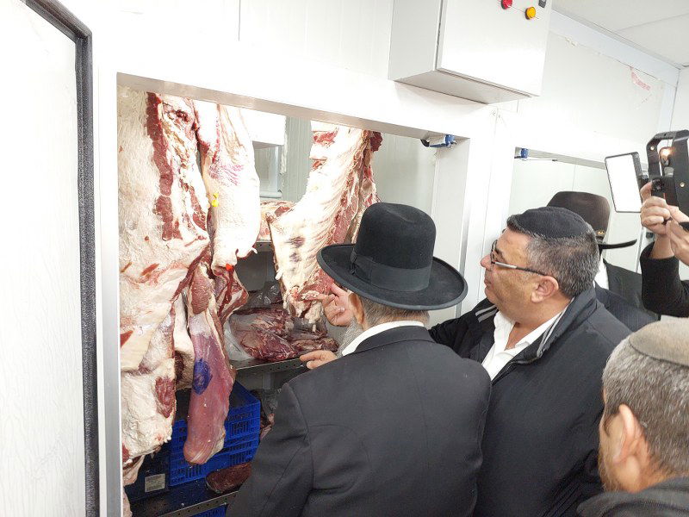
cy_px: 258
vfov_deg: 58.9
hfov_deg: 73.9
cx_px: 344
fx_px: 458
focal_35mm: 23
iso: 250
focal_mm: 5.06
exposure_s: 1/100
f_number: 1.8
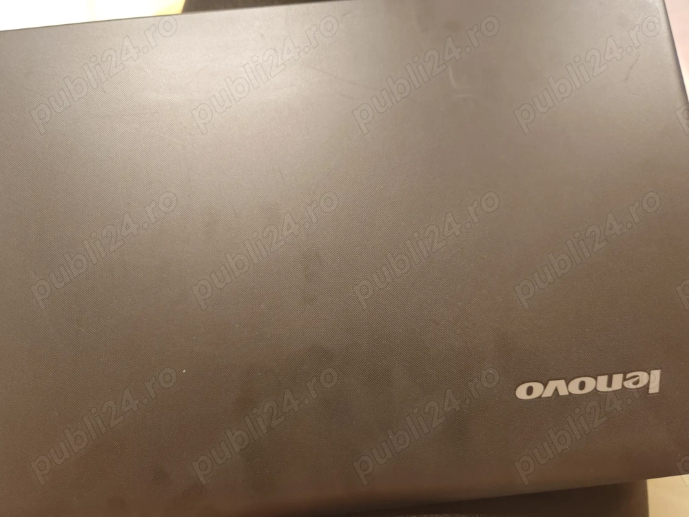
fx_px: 537
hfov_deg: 65.3
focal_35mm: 27
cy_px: 258
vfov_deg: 51.4
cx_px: 344
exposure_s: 1/33
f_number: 1.9
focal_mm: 6.67
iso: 500
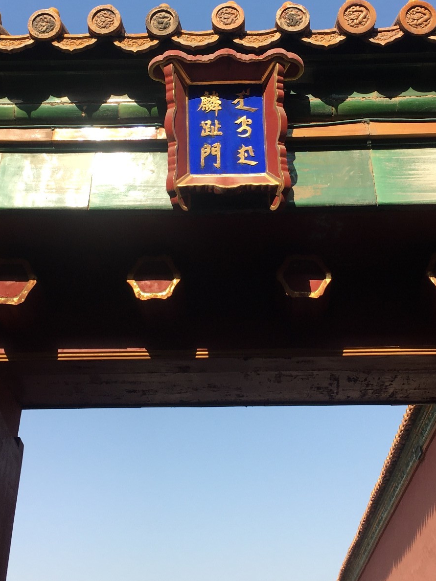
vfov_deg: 37.8
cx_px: 213
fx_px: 840
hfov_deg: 29.1
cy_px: 200
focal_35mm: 50
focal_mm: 4.15
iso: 25
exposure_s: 1/962
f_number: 2.2
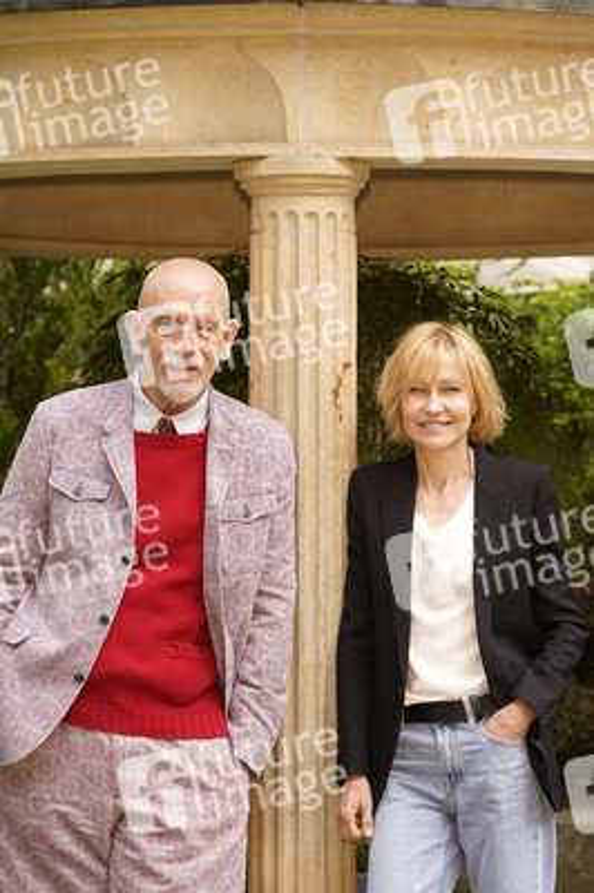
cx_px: 297
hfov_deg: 11.7
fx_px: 2901
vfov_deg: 17.5
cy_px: 446
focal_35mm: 117
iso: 100
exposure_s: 1/160
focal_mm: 117
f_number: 5.6
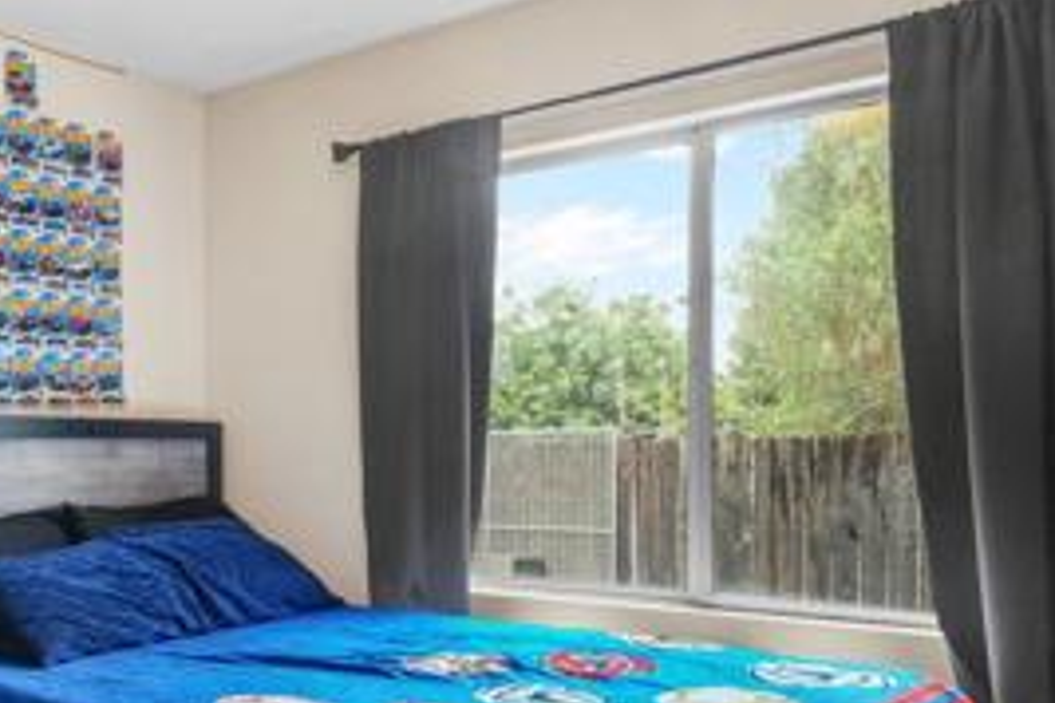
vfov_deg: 36.8
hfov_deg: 48.8
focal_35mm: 36
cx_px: 154
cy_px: 393
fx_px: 1055
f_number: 8
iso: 1250
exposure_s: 1/20
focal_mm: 10
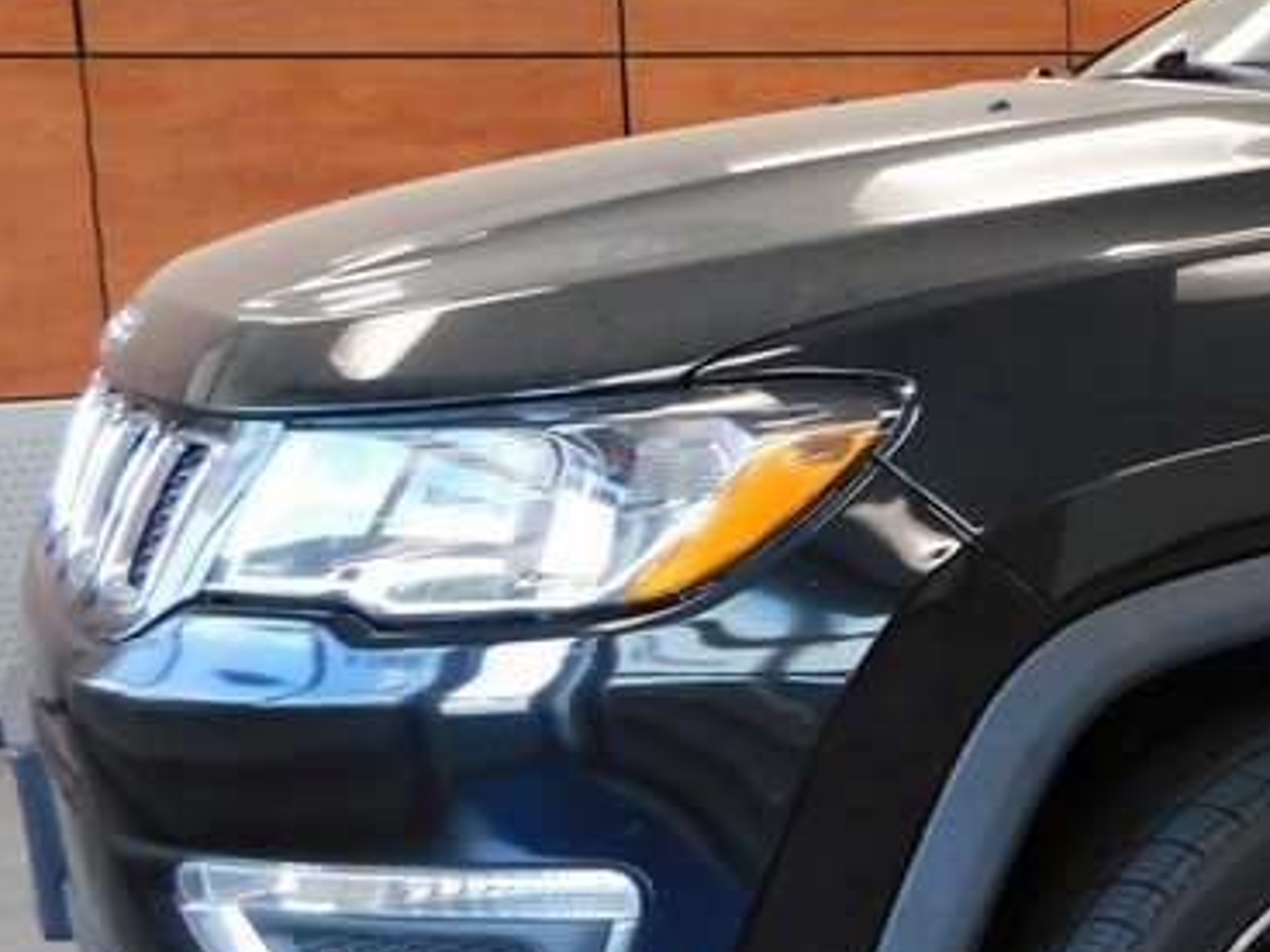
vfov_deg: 22.9
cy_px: 448
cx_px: 1619
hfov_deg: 26.1
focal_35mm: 64
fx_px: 2348
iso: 400
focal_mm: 4
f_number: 3
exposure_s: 1/30
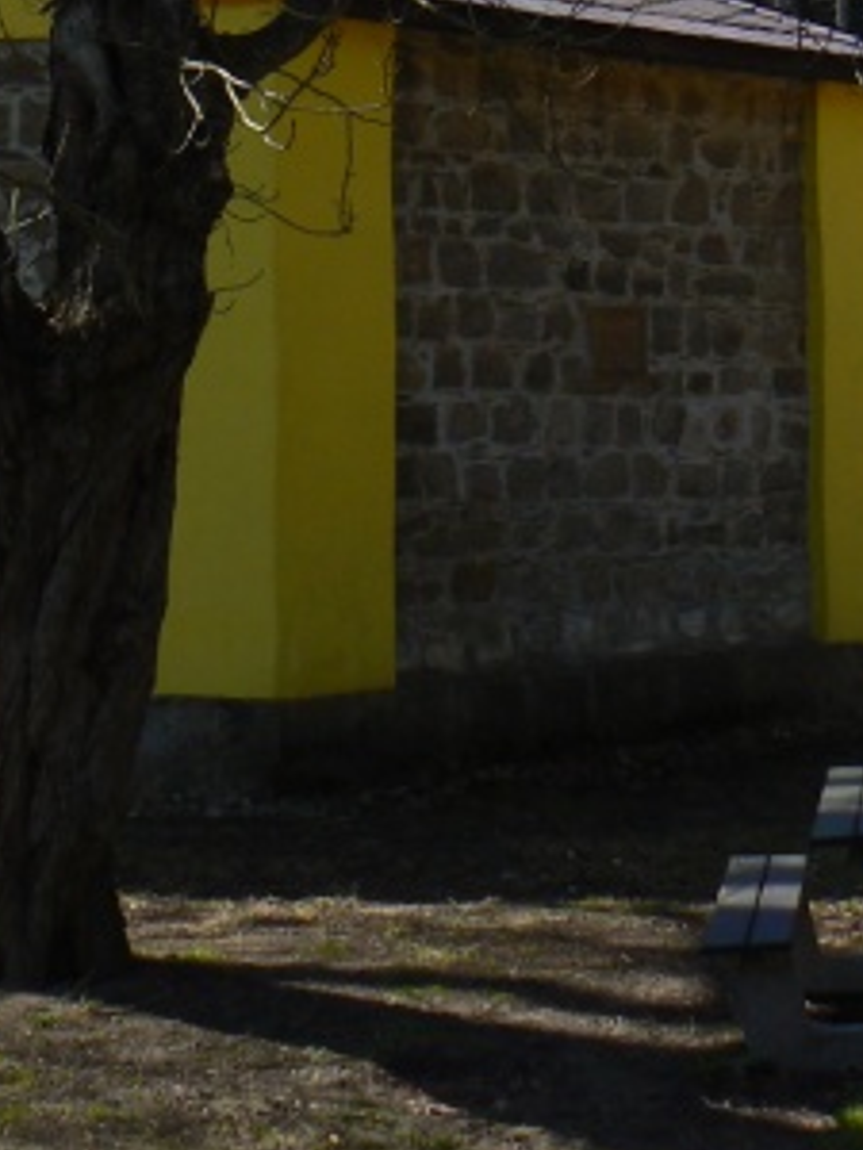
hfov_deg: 18.1
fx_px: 2659
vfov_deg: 23.0
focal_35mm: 80
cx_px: 42
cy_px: -113
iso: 80
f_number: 5.6
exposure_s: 1/250
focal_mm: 6
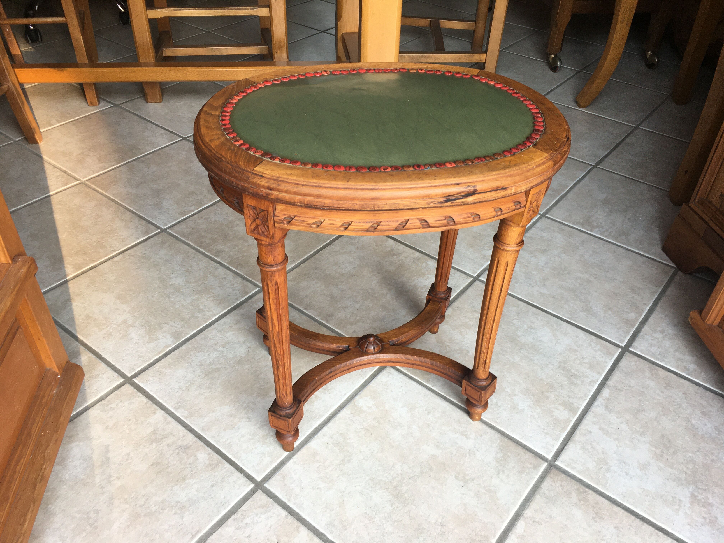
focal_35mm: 29
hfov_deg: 61.7
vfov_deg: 48.2
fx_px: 607
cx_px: 362
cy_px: 272
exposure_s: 1/100
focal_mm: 4.15
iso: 40
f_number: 2.2
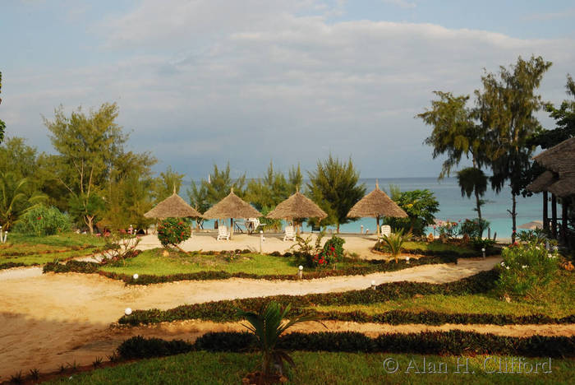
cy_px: 192
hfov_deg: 53.1
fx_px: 575
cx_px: 288
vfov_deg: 36.9
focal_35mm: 36
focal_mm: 24
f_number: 11
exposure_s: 1/640
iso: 800
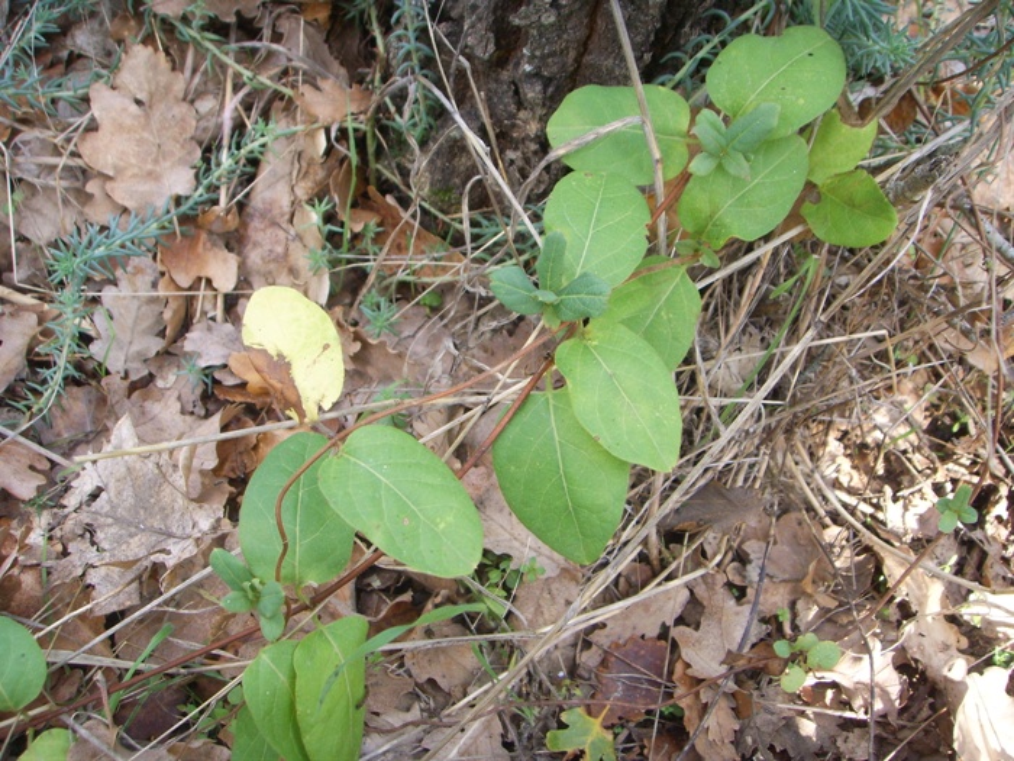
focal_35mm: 39
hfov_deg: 47.9
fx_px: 1142
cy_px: 380
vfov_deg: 36.8
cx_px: 507
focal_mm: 6.6
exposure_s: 1/60
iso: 100
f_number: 3.5
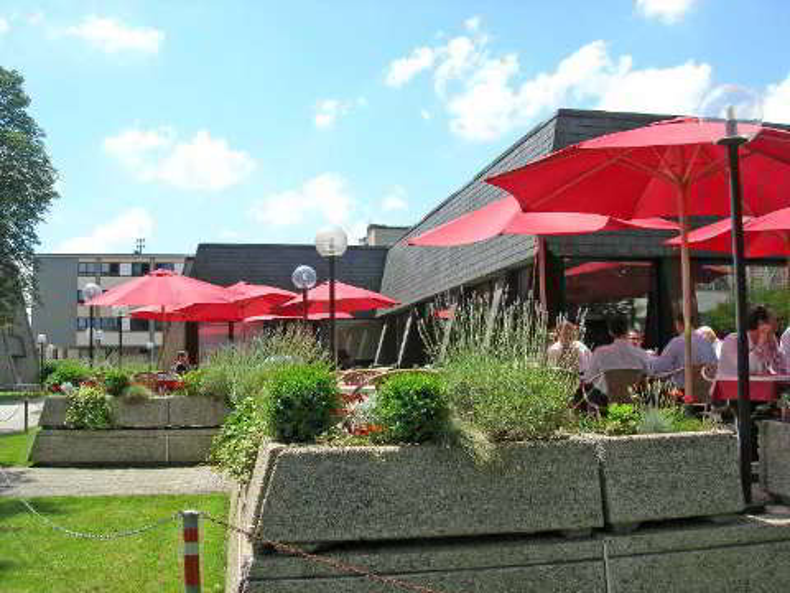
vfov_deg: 37.7
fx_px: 867
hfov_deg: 49.0
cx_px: 395
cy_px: 296
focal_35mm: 38
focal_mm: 7.8
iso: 64
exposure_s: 1/412
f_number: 4.8
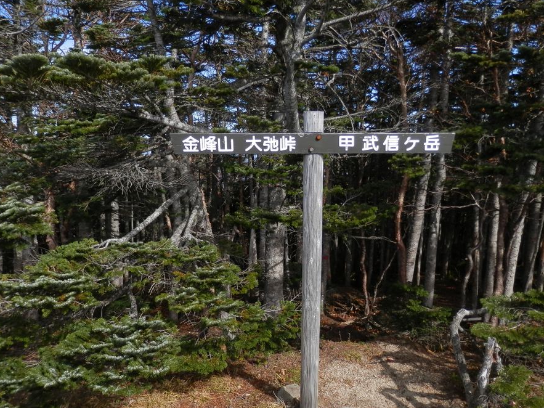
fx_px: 456
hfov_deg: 61.6
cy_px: 212
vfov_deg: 48.2
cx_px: 288
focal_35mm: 29
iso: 80
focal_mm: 4.5
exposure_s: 1/640
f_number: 3
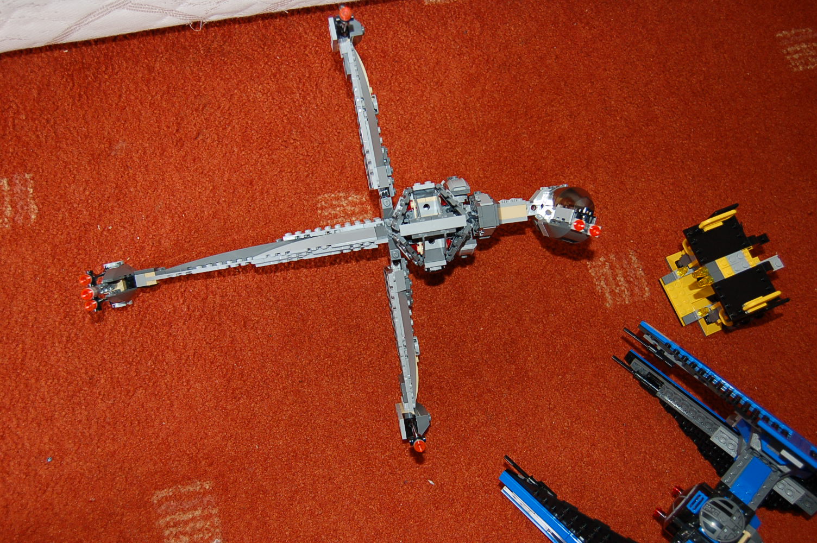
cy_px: 272
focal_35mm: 34
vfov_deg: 38.3
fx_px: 782
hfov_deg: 55.1
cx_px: 408
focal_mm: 23
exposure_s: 1/60
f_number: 3.8
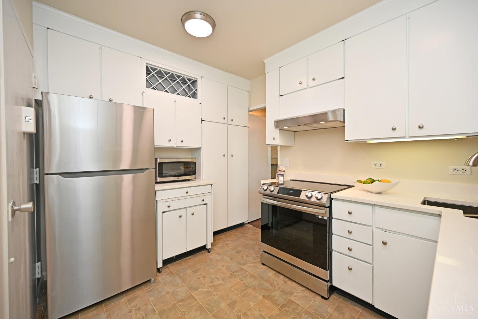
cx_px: 239
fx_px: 186
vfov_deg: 81.2
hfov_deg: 104.3
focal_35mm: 14
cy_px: 160
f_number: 4.5
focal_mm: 14
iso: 200
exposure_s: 1/80
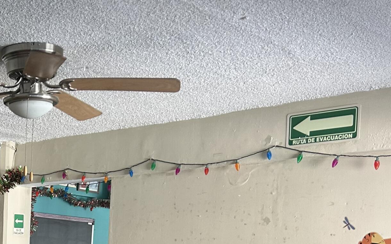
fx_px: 725
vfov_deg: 17.9
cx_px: -53
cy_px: 320
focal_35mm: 68
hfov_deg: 27.3
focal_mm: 5.7
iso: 125
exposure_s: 1/121
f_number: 1.5
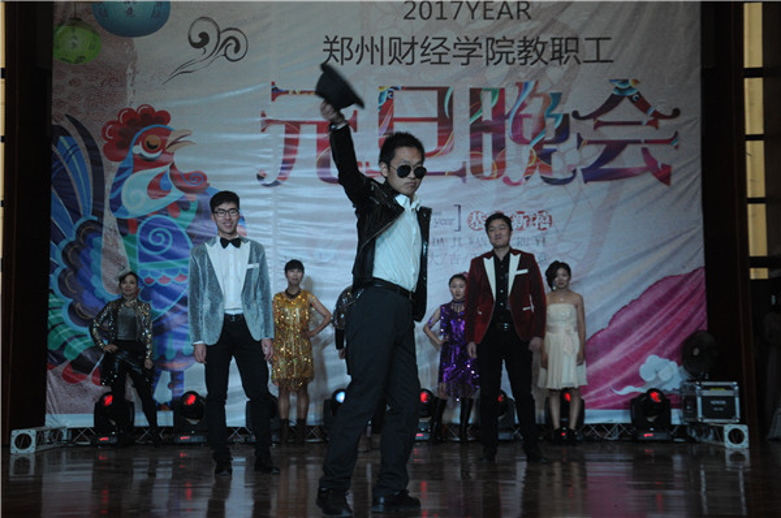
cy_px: 259
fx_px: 1137
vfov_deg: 25.7
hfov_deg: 37.9
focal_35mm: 52
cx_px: 390
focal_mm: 35
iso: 800
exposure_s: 1/125
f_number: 5.6
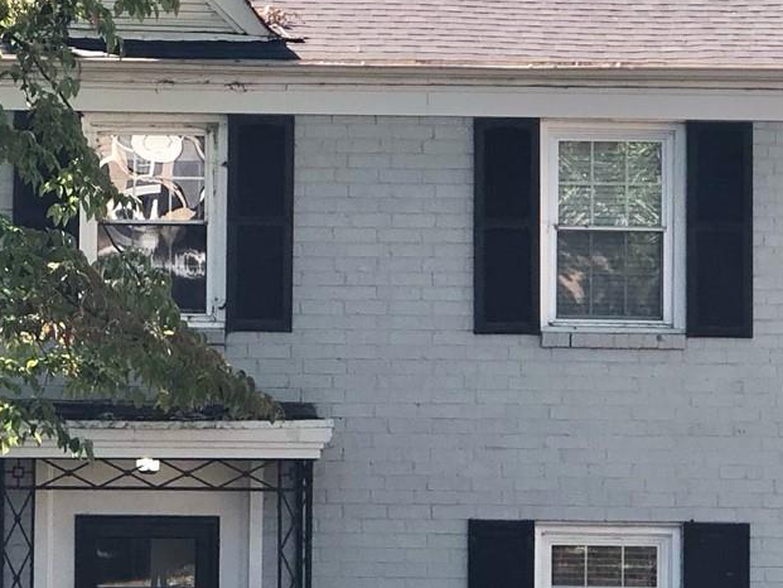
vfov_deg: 7.9
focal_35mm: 188
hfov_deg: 10.4
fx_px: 4253
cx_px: 43
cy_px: 85
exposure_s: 1/120
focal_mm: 6.6
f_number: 2.8
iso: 20
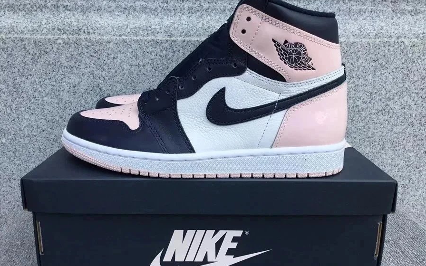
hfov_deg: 58.1
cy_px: 142
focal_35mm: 33
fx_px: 383
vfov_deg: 38.3
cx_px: 213
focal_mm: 3.3
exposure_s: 1/317
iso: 25
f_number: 2.4
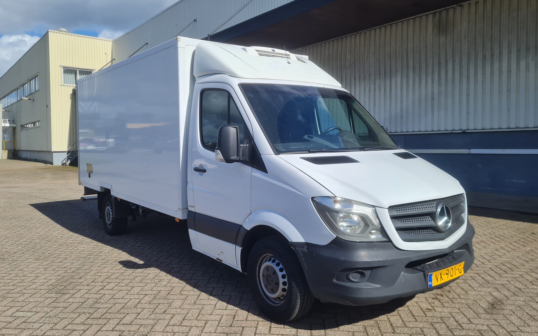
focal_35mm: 28
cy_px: 159
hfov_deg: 66.5
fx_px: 411
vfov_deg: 44.5
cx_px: 268
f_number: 1.8
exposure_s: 1/3096
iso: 50
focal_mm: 5.4
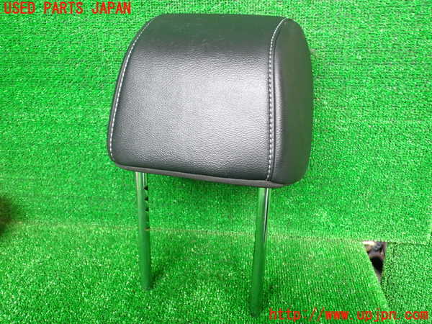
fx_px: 374
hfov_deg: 60.0
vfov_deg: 46.8
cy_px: 162
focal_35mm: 30
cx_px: 216
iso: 320
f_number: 2.3
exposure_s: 1/30
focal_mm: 5.4
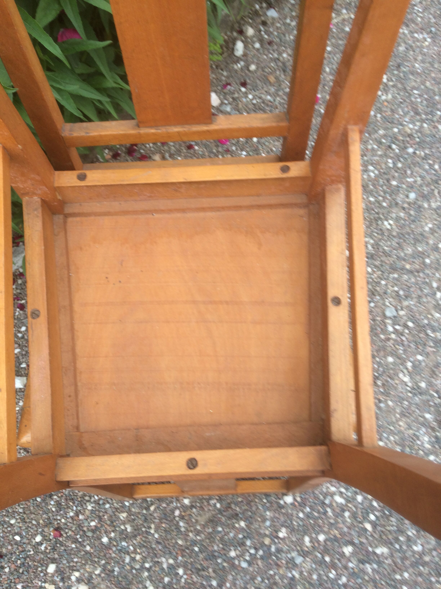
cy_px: 294
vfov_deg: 61.7
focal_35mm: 29
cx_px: 220
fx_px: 493
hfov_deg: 48.2
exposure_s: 1/100
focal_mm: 4.15
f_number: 2.2
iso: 40
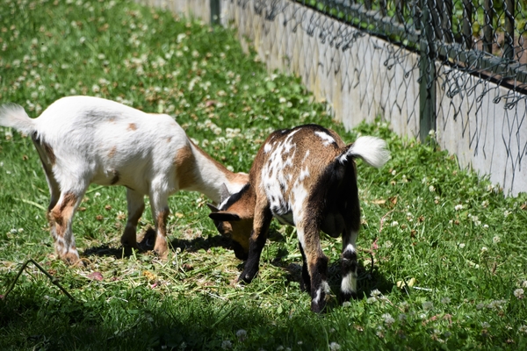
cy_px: 176
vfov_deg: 7.3
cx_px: 264
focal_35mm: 188
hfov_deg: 11.0
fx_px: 2745
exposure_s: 1/500
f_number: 6
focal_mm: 125
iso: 100
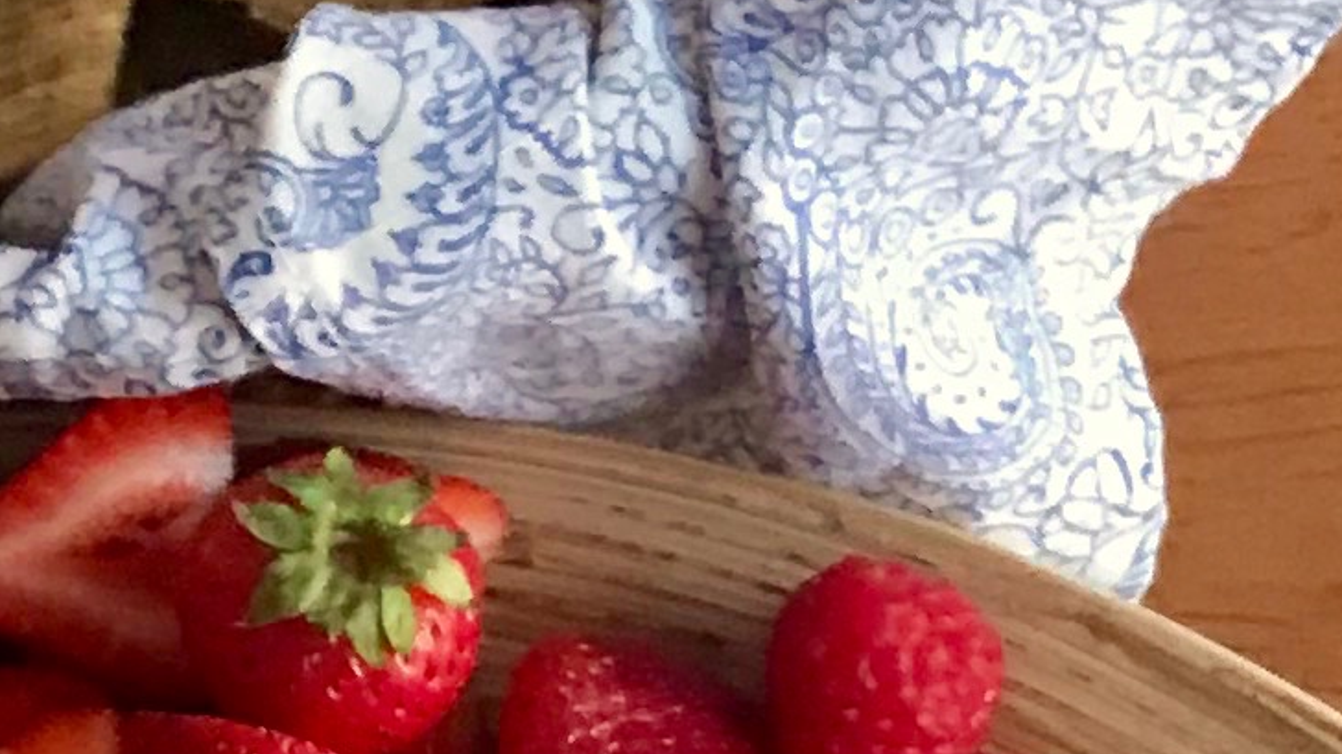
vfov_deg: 6.9
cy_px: 1626
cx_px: 72
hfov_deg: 12.6
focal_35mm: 169
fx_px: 6012
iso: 64
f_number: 1.8
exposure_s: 1/15
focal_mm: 3.99
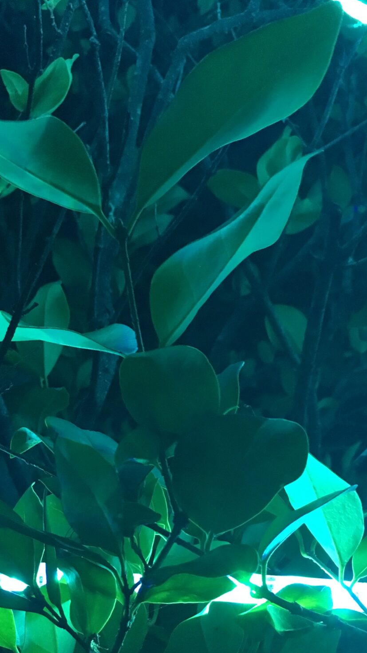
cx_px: 128
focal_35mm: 55
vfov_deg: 37.7
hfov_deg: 21.8
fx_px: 952
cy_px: 386
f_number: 2.2
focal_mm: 4.15
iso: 250
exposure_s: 1/15
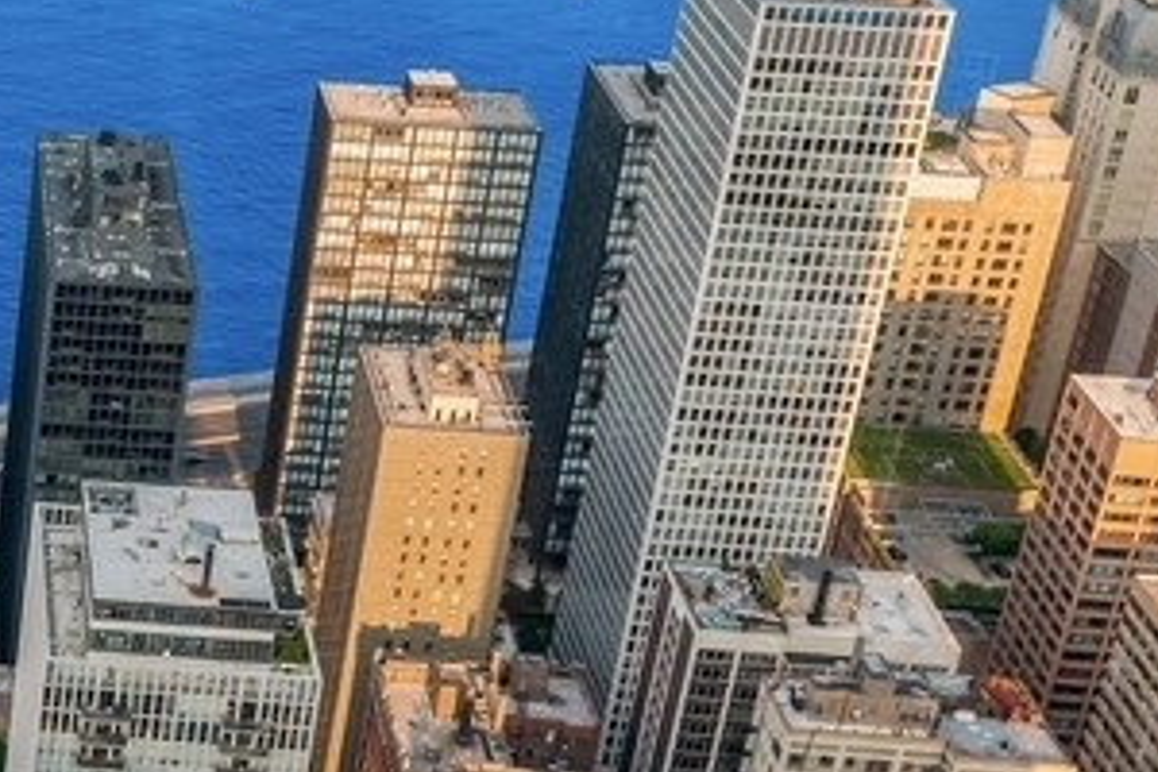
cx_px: -508
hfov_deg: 19.5
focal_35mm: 93
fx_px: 2991
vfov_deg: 14.6
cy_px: 645
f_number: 8
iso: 100
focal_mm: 31
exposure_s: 1/60
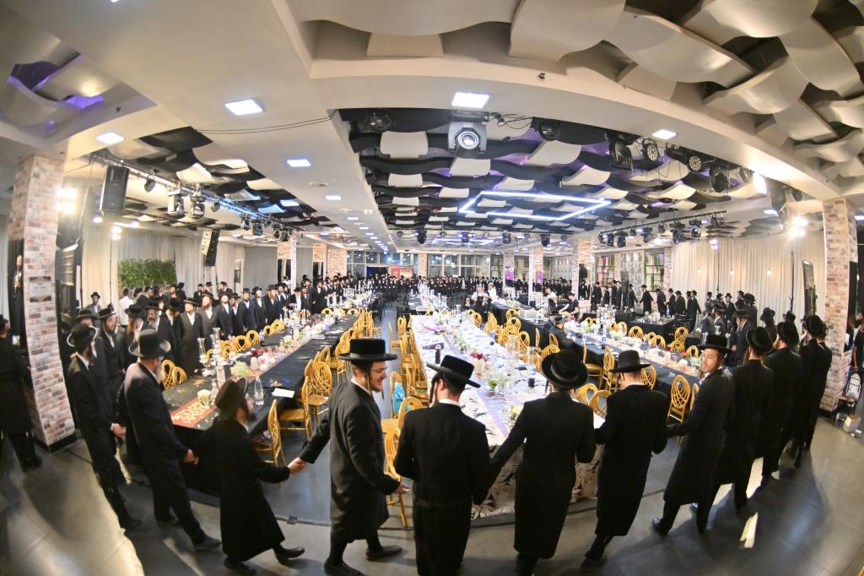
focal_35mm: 15
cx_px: 432
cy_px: 288
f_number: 2.8
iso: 400
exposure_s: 1/160
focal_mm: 10.5
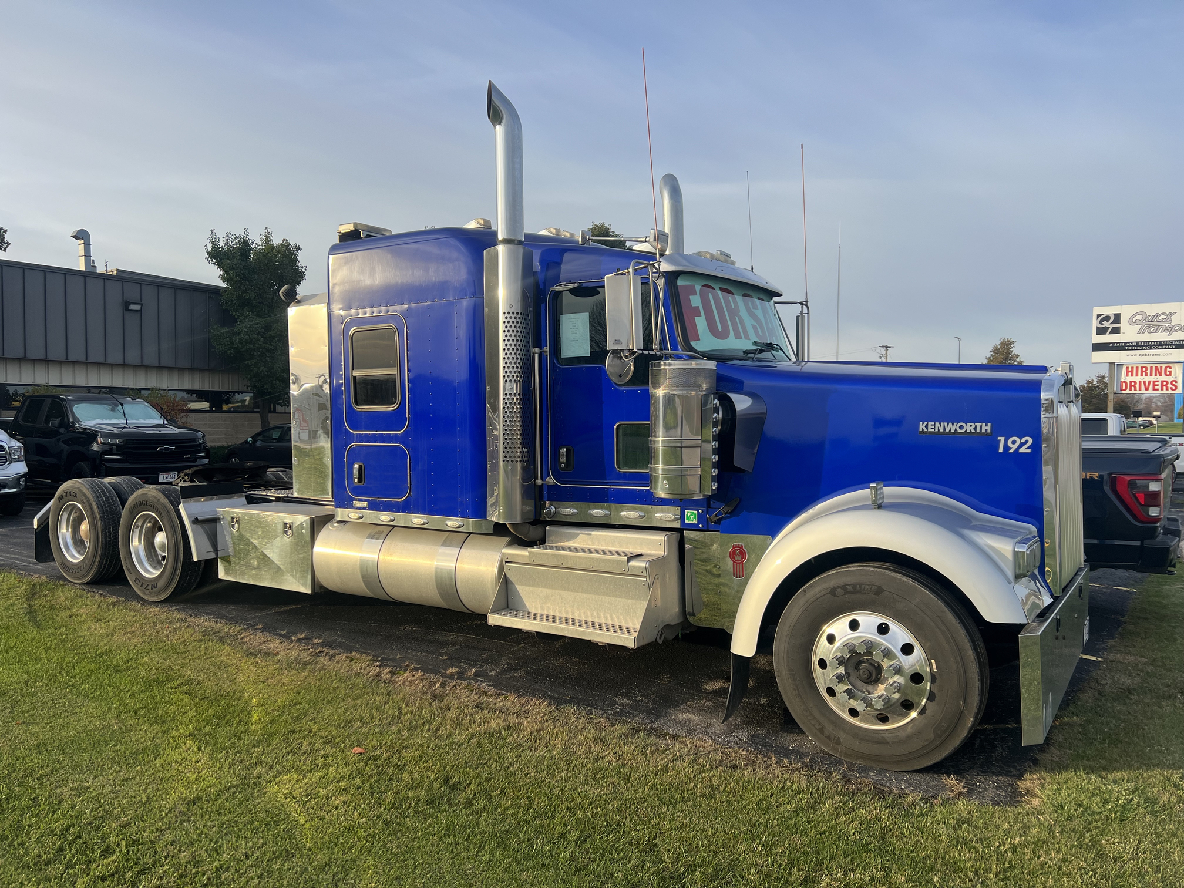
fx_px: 889
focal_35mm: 26
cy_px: 444
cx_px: 592
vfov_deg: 53.1
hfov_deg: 67.3
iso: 50
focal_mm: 5.7
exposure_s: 1/1449
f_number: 1.5
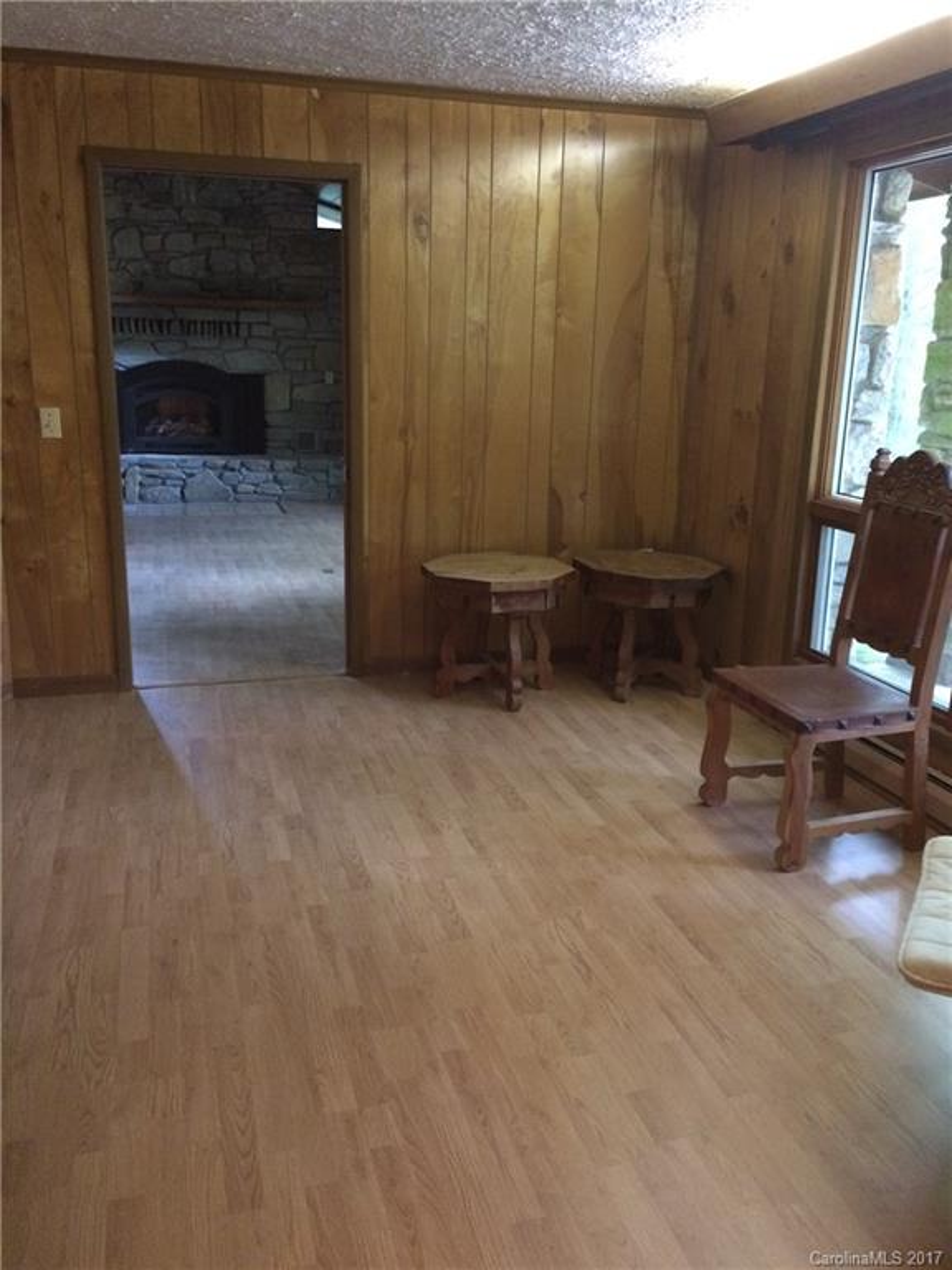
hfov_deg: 48.2
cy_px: 635
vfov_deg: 61.7
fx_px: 1063
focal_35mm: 29
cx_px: 476
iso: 400
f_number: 2.2
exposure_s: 1/15
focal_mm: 4.15
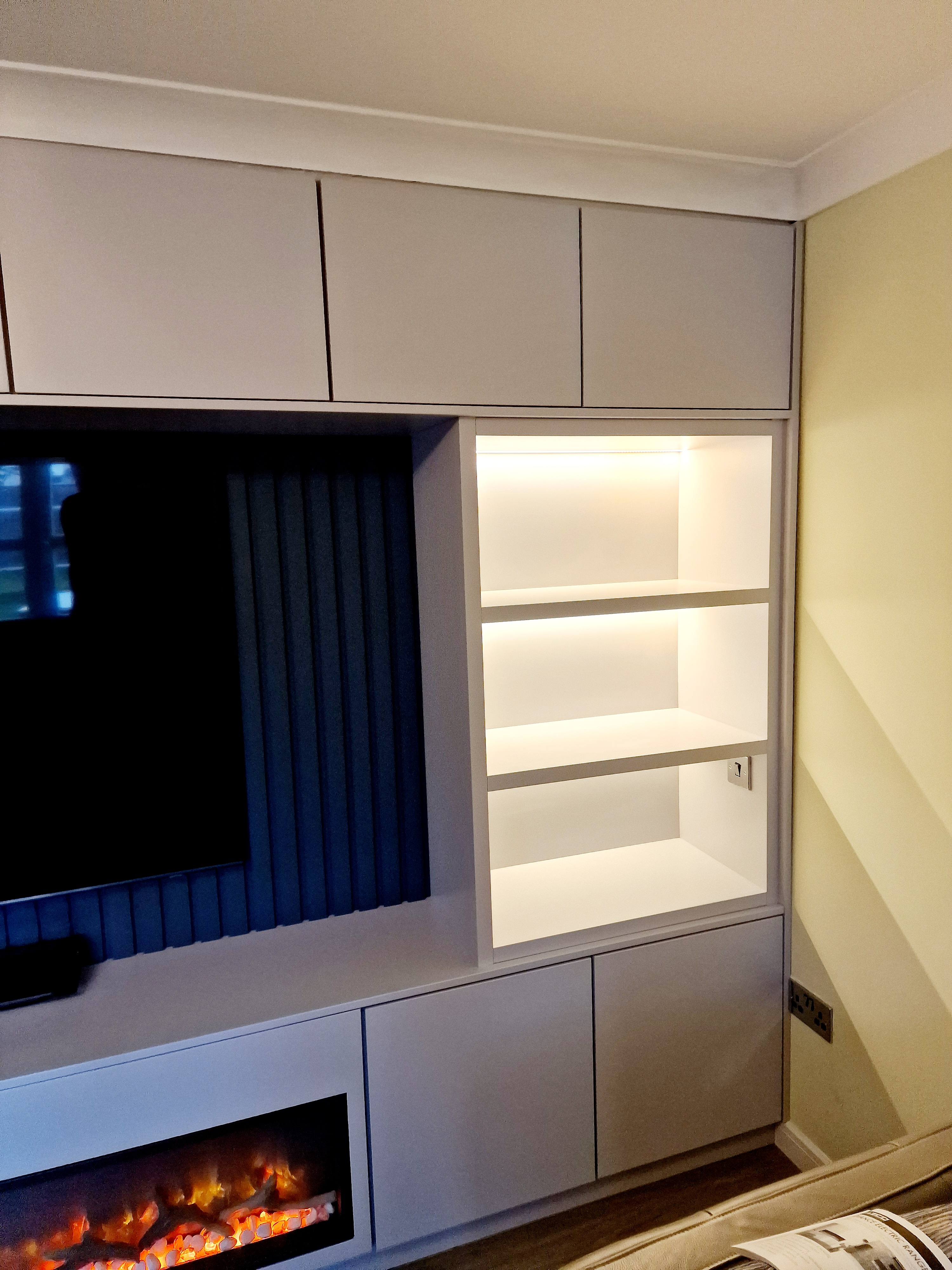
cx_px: 476
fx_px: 843
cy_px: 635
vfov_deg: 73.9
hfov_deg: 58.9
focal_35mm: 23
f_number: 1.8
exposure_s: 1/100
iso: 320
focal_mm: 6.4
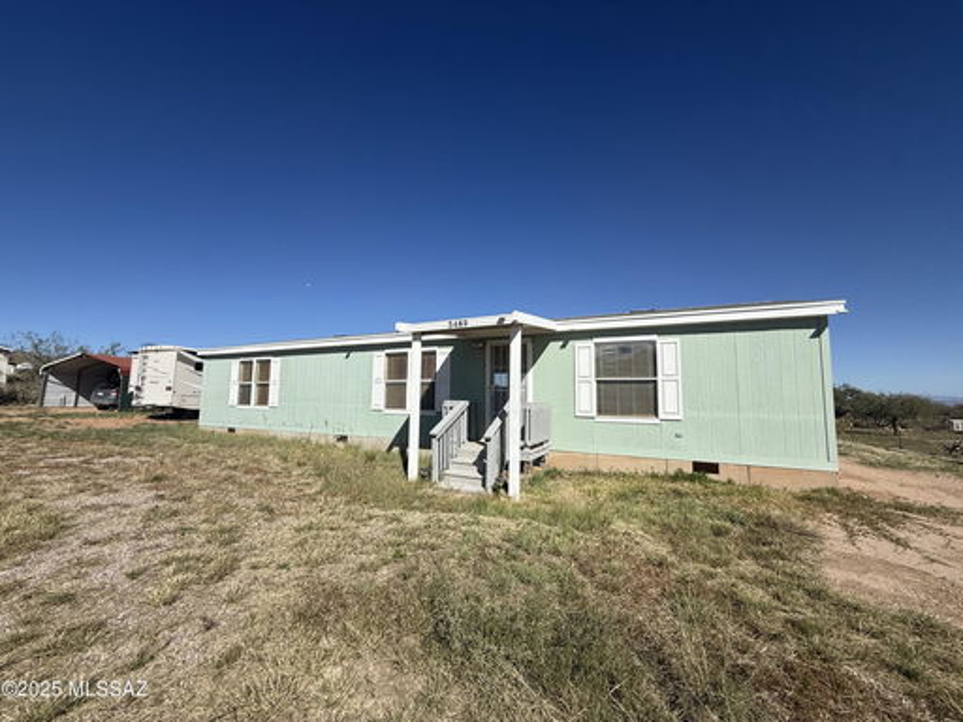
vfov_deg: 85.7
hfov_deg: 102.1
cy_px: 361
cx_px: 482
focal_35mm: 14
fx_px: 389
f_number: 2.2
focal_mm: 2.22
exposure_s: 1/4762
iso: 50
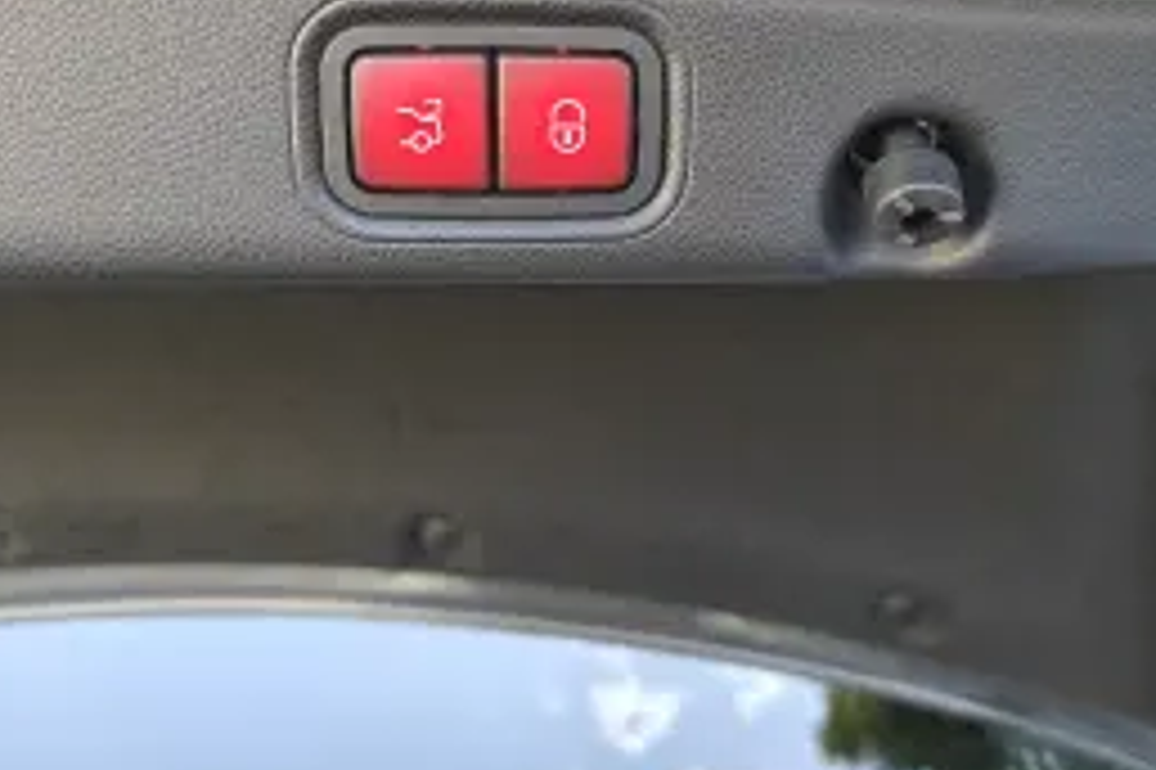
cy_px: 185
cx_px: 625
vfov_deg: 36.8
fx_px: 1123
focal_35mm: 35
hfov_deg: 54.4
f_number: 1.8
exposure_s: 1/102
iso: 80
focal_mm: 5.59
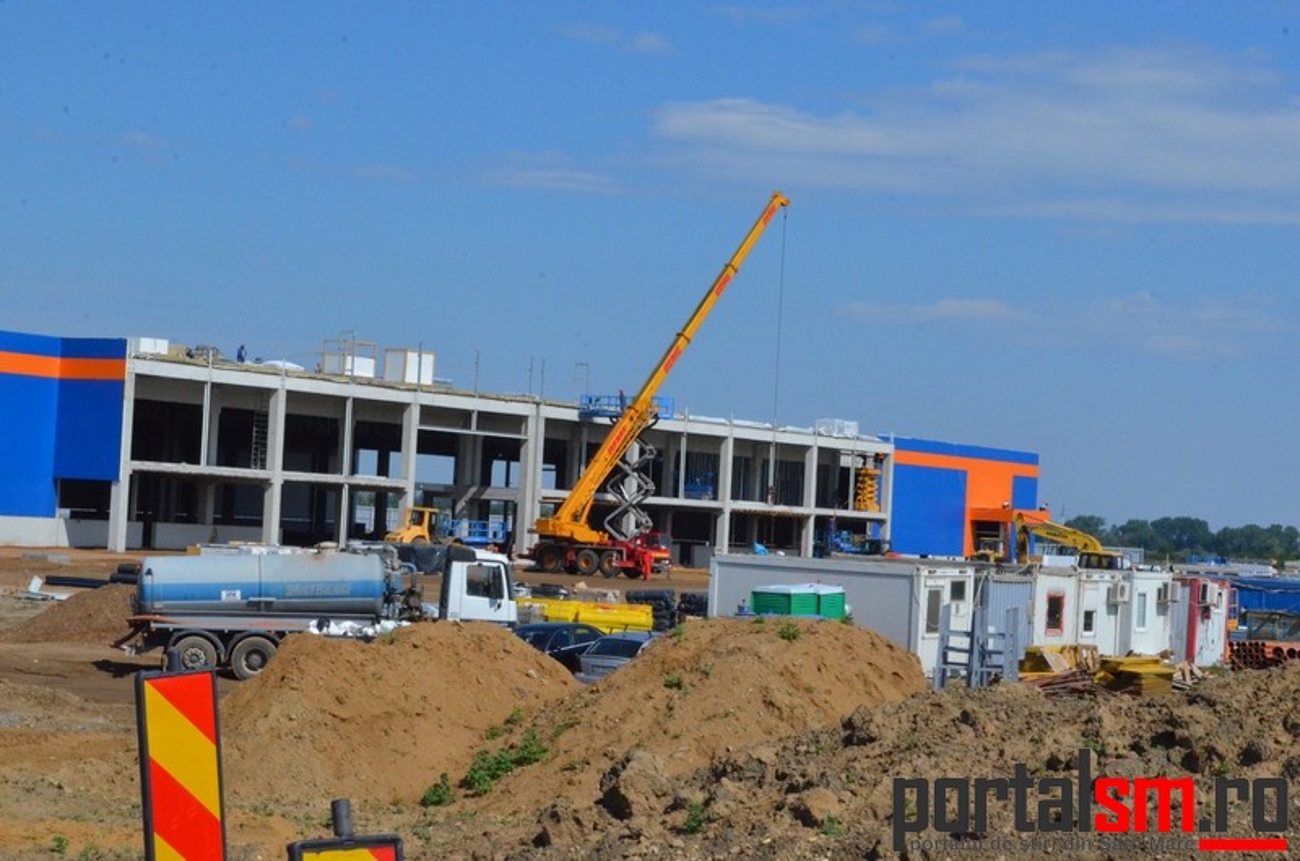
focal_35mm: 82
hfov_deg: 24.7
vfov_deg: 16.5
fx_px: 2973
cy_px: 430
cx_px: 650
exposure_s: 1/1600
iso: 3200
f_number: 20
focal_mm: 55
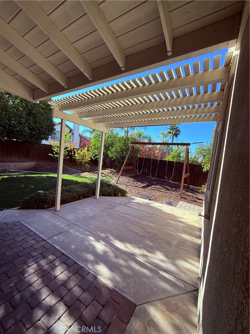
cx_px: 125
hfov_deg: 85.7
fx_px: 135
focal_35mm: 14
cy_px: 167
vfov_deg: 102.1
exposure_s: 1/613
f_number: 2.2
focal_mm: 2.22
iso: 50
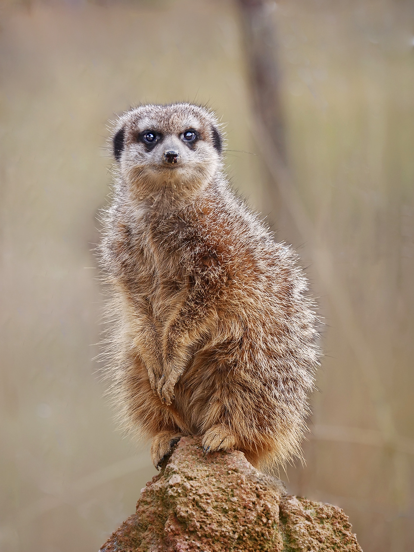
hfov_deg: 3.7
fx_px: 6374
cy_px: 276
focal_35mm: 400
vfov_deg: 5.0
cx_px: 207
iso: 400
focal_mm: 200
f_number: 5.1
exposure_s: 1/500
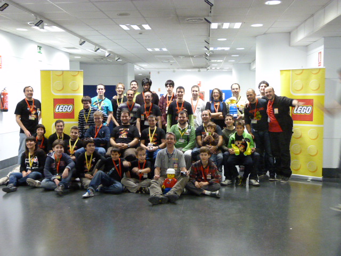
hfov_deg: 47.9
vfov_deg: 36.8
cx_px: 170
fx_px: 384
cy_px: 128
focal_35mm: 39
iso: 800
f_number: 3.1
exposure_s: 1/15
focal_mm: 7
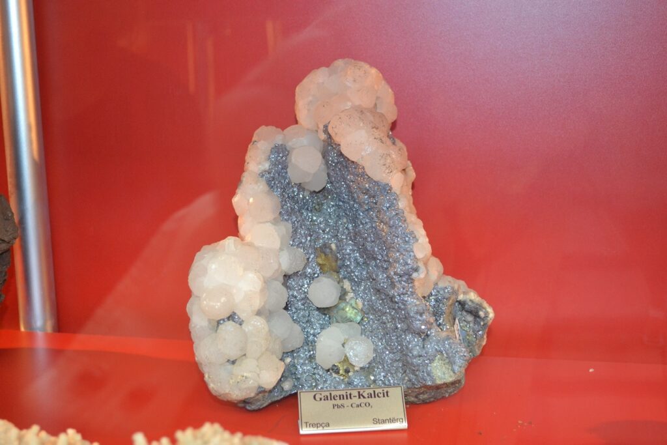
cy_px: 222
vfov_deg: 26.5
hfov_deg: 38.9
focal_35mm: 51
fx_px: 945
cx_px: 334
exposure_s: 1/60
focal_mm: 34
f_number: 5
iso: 1400
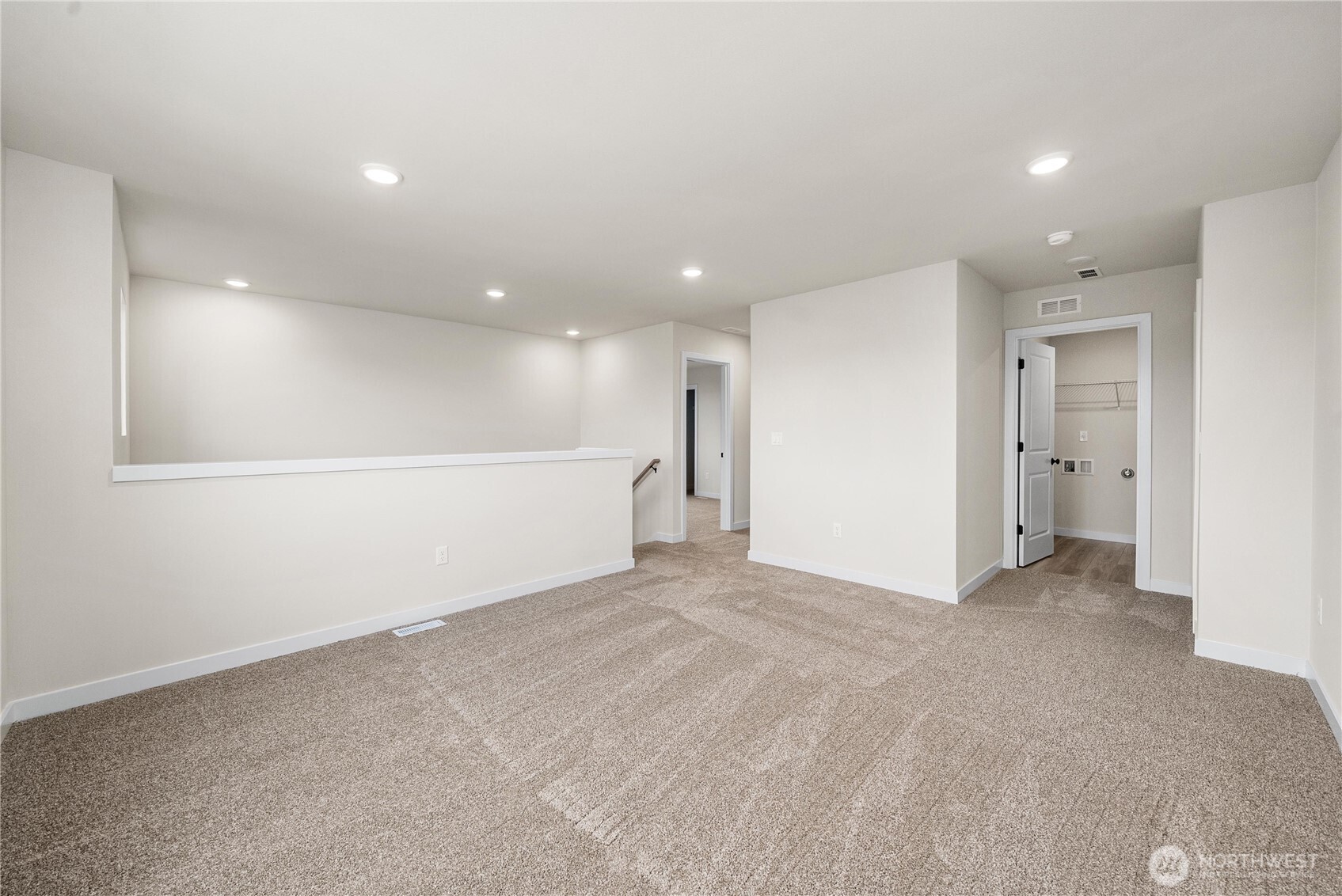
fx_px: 485
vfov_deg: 85.5
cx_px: 671
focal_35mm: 13
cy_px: 448
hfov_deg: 108.3
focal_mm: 13
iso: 125
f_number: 7.1
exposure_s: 1/60
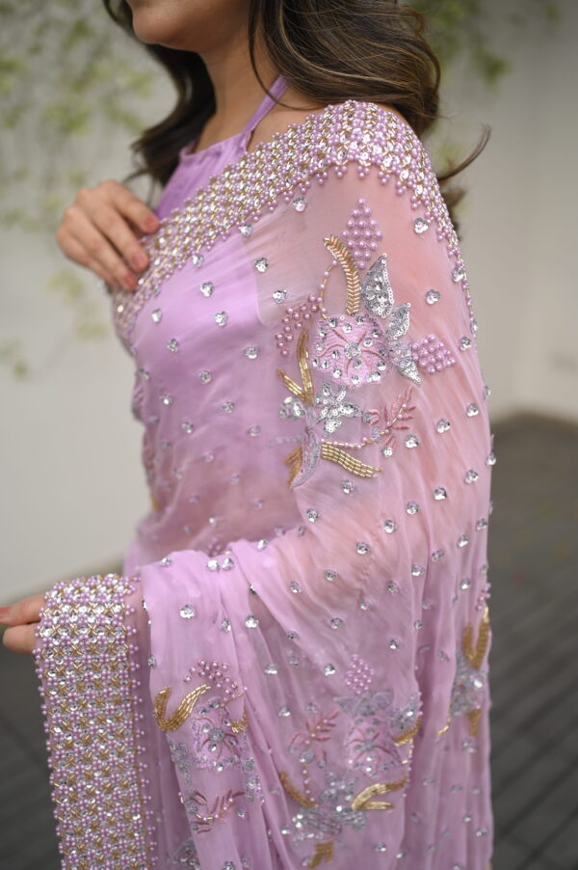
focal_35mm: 35
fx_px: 844
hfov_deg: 37.8
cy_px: 435
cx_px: 289
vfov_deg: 54.5
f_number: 1.8
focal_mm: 35
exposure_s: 1/500
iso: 100
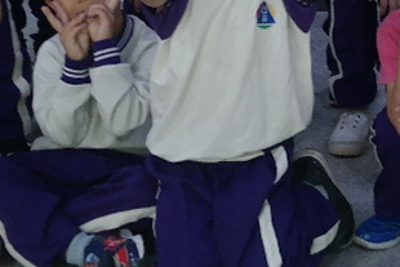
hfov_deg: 12.0
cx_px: 510
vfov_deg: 7.8
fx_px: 1856
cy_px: -313
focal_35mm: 167
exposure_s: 1/40
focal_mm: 20
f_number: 3.5
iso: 800
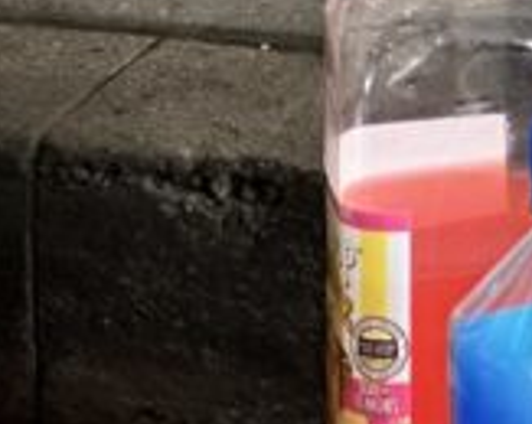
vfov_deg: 3.4
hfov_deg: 4.2
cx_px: 1312
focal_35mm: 452
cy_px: -722
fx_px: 7108
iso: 200
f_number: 2.8
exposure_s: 1/120
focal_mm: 9
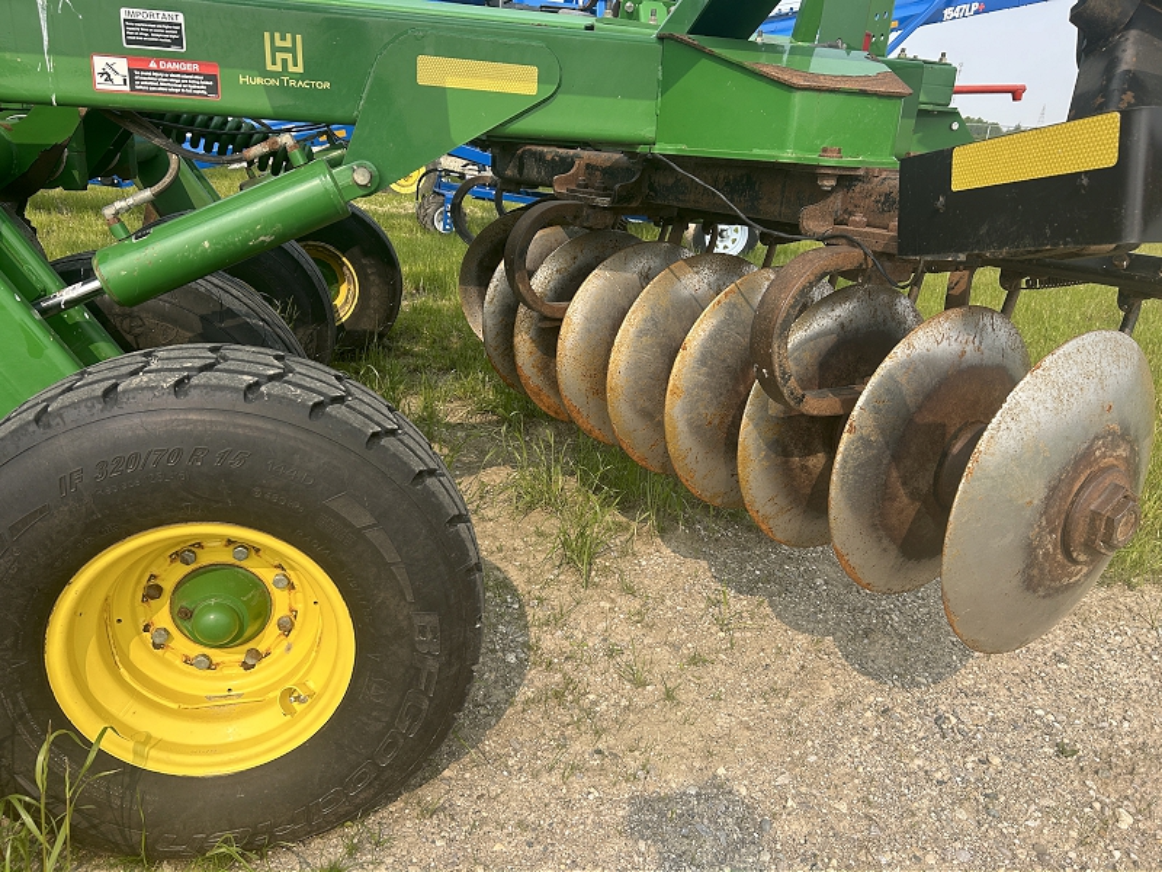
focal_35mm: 26
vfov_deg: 53.1
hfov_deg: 67.3
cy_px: 436
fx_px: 873
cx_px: 581
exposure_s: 1/2208
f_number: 1.5
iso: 50
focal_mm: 5.7
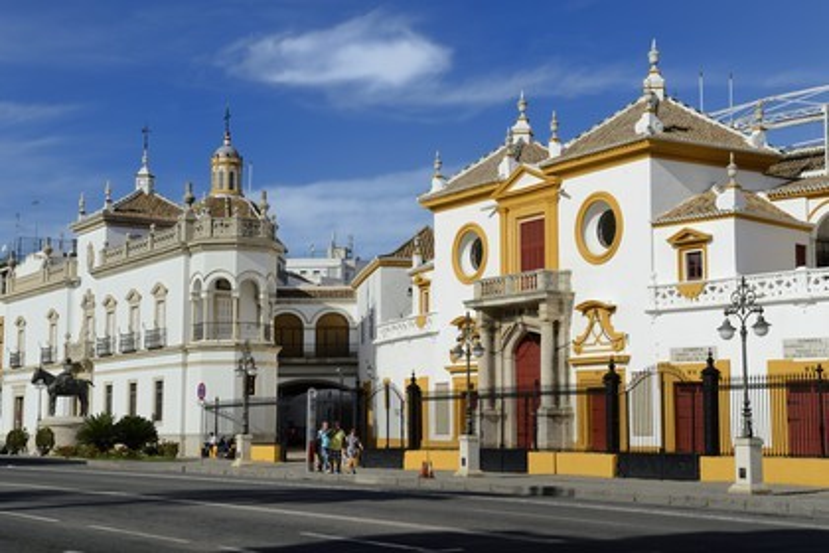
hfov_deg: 35.6
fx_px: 1289
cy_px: 276
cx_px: 414
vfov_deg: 24.2
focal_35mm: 56
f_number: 16
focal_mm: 56
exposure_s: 1/250
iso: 200
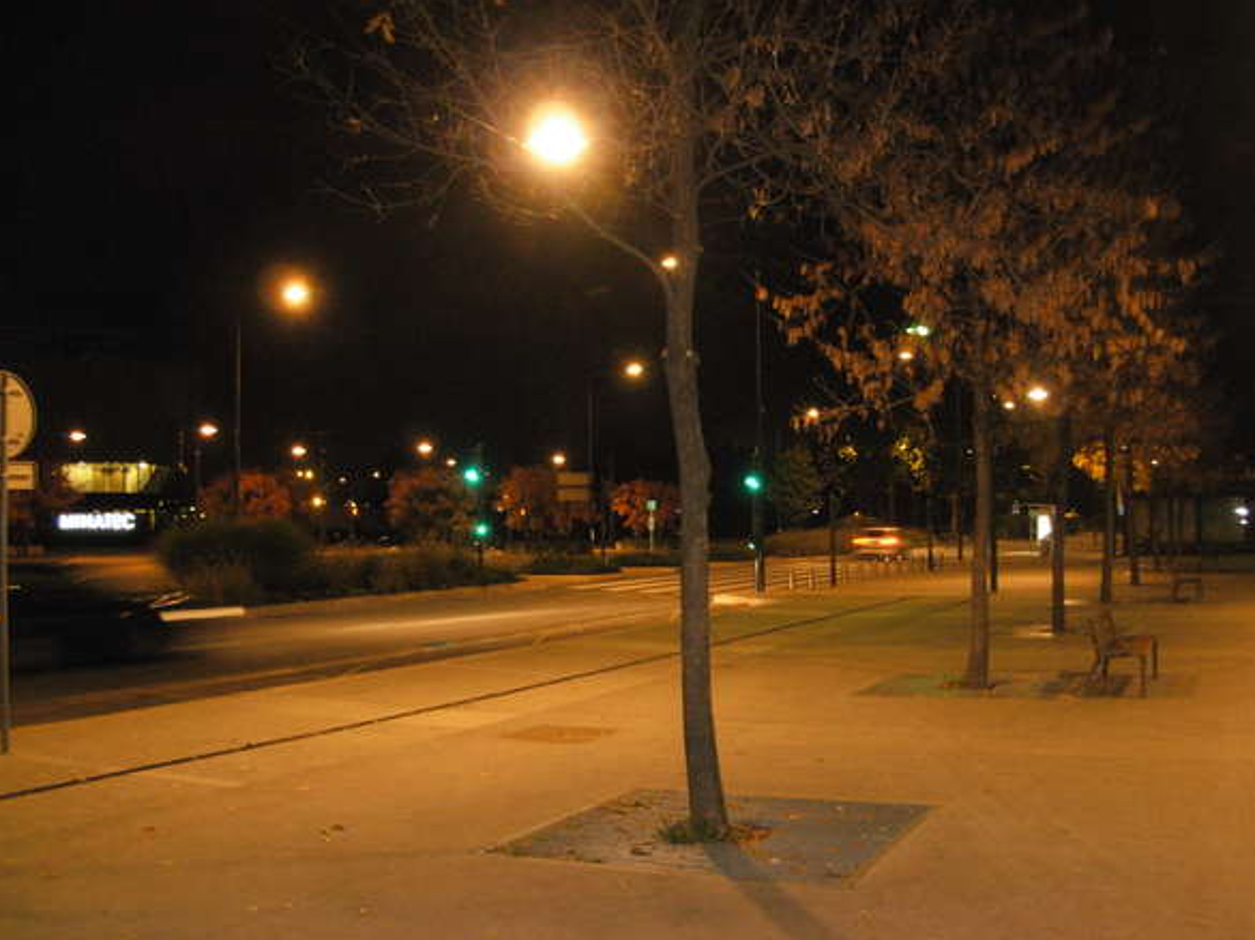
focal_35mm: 39
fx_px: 1413
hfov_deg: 47.9
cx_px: 626
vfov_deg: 36.8
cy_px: 466
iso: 400
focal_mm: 6.3
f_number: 2.9
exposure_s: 1/6.1
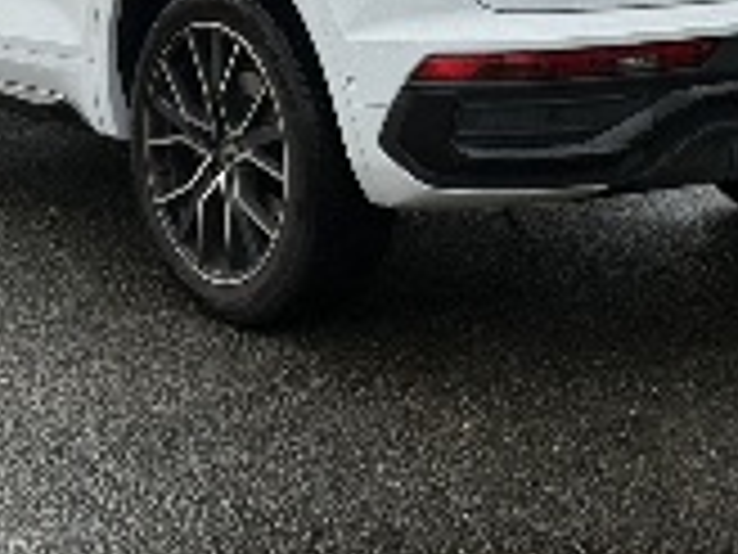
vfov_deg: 11.9
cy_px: -81
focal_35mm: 122
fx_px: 2601
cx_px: 405
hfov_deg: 16.1
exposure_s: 1/2273
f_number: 1.78
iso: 64
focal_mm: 6.76
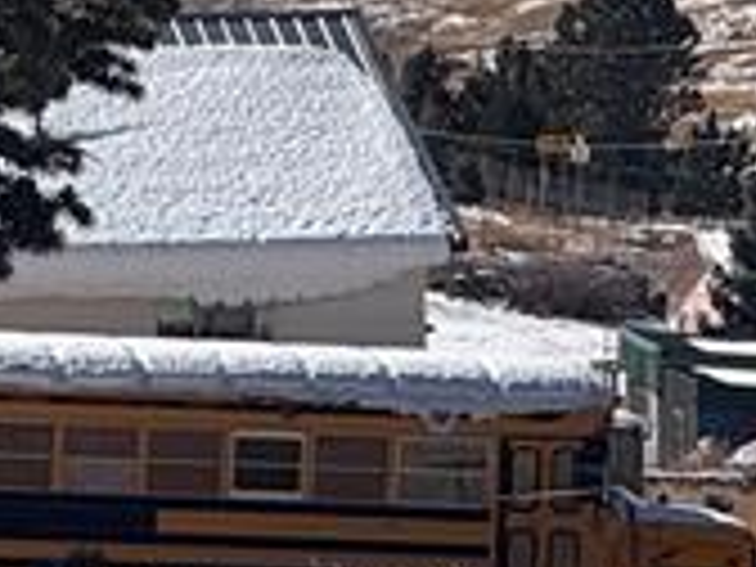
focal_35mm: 469
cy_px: -884
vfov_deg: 3.1
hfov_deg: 4.2
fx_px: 10243
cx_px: 554
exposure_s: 1/1845
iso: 25
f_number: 2.8
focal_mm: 9
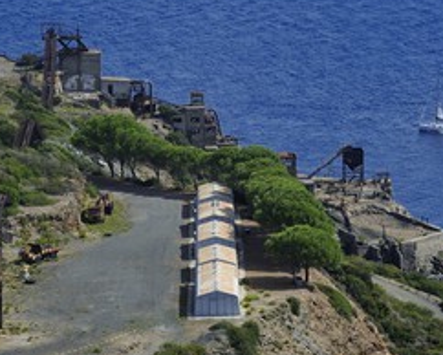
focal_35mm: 236
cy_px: 170
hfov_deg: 8.2
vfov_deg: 6.6
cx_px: 150
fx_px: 3097
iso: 200
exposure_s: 1/250
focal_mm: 145
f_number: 10
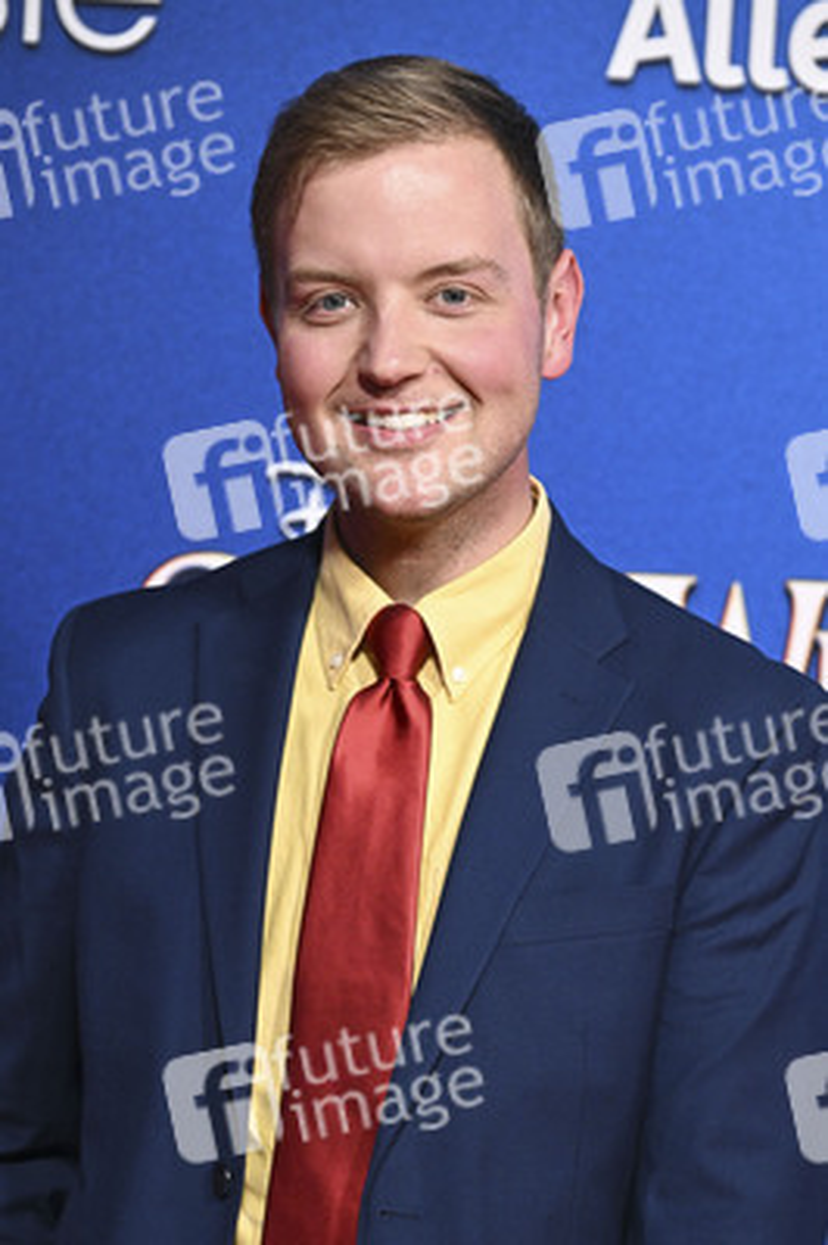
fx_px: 3352
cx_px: 414
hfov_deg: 14.1
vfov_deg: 21.0
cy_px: 622
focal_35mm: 97
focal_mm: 97
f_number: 4.5
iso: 3200
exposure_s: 1/250
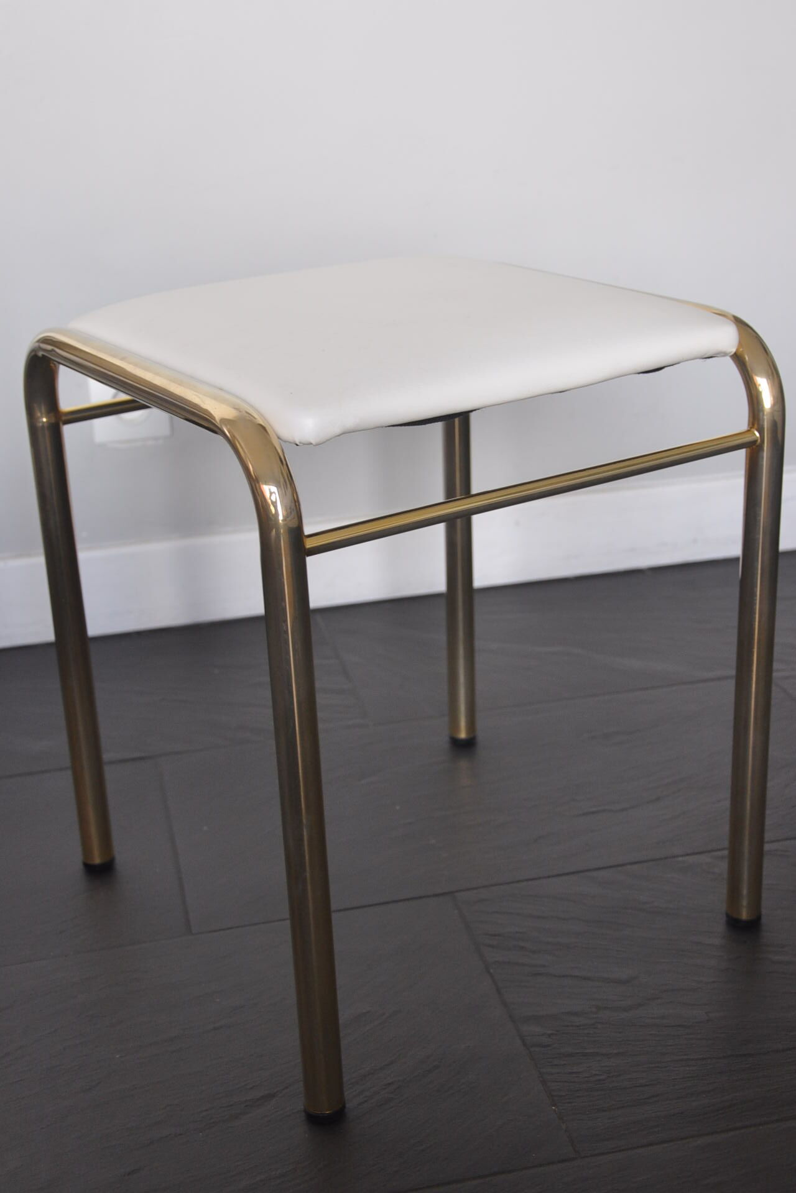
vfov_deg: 46.4
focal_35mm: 42
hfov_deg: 31.9
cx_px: 398
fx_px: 1393
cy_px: 596
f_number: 4
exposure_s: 1/60
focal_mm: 28
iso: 400
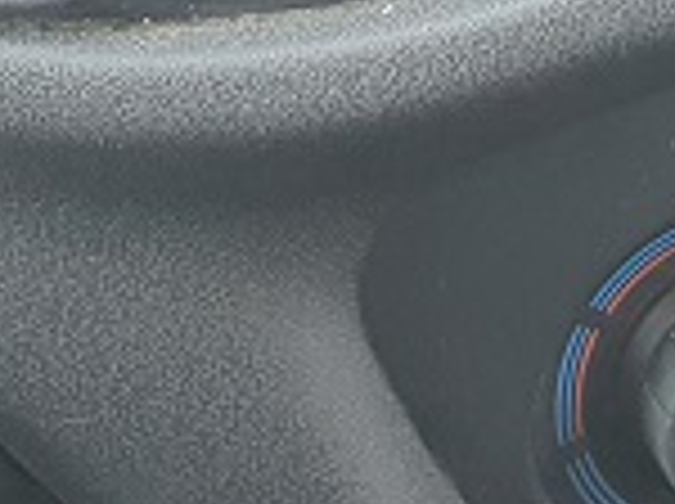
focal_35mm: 139
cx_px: 918
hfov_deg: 13.6
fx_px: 2706
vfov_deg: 9.7
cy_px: -616
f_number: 2.4
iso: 100
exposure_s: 1/120
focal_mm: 4.32
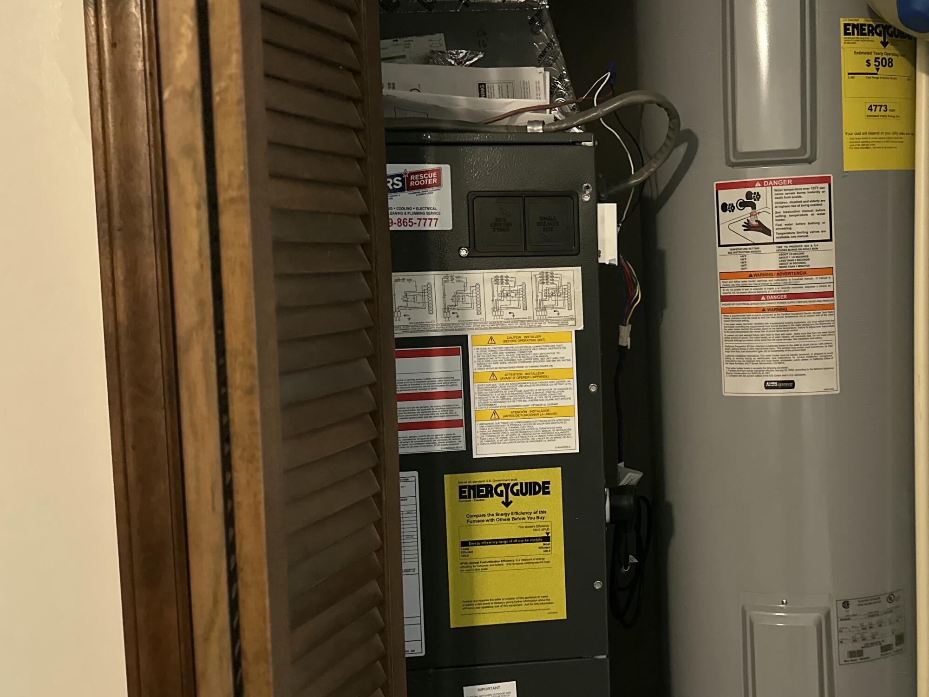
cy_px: 322
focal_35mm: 36
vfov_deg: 39.6
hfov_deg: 49.7
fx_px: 966
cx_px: 671
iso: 1000
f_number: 1.78
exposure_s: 1/30
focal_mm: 6.86
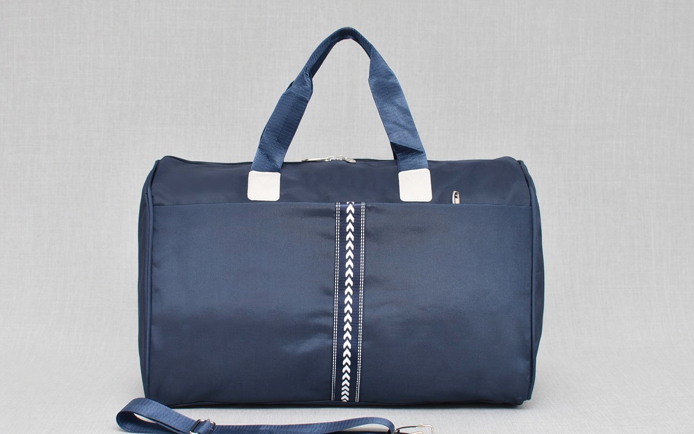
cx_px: 346
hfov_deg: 37.2
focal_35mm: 55
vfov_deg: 23.8
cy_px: 234
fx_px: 1031
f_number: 5.6
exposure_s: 1/60
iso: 100
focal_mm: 35
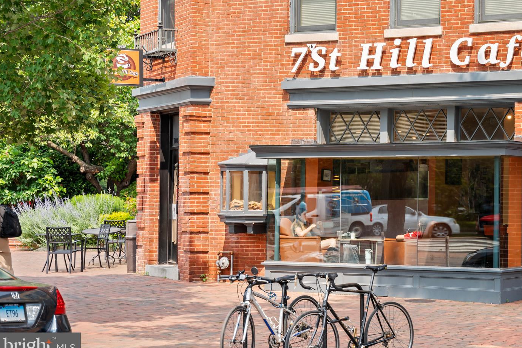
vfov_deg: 16.2
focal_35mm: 84
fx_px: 1218
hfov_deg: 24.0
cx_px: 384
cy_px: 102
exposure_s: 1/800
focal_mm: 56.7
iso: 100
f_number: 2.8
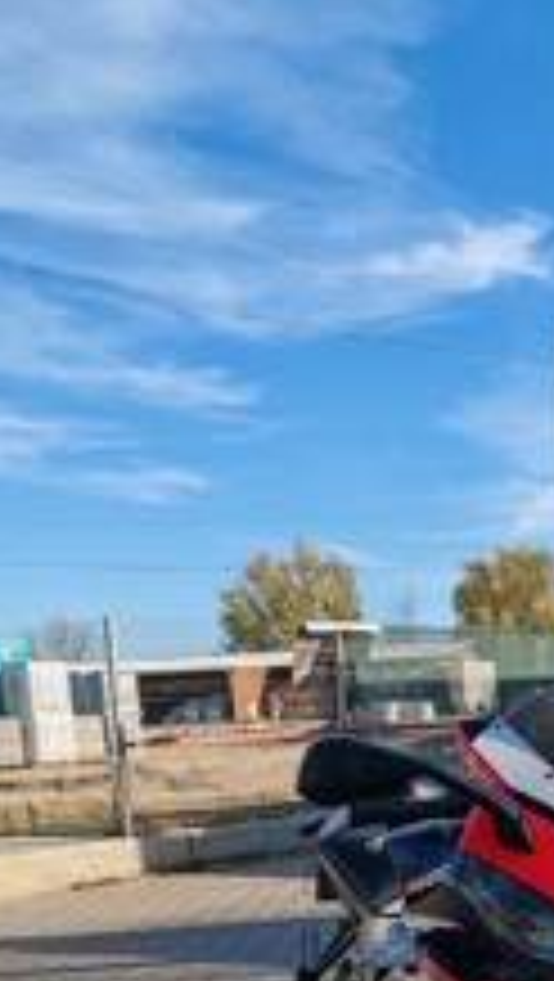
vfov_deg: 36.0
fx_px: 1407
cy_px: 891
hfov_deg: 21.4
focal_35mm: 54
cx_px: 563
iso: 50
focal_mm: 6.12
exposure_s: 1/480
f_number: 1.9
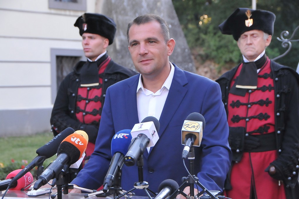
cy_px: 100
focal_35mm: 112
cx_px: 150
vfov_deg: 12.1
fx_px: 933
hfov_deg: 18.2
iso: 1600
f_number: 7.1
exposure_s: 1/200
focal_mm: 75
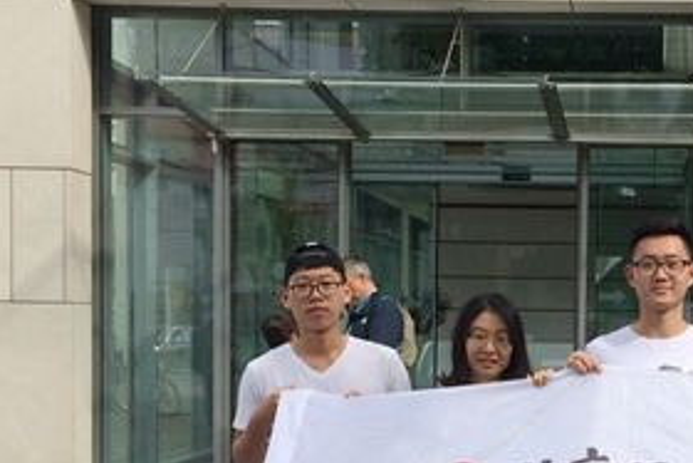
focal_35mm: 69
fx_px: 1329
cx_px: 567
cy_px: 465
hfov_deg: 28.5
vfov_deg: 19.2
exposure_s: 1/1244
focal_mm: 4.15
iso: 32
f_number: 2.2
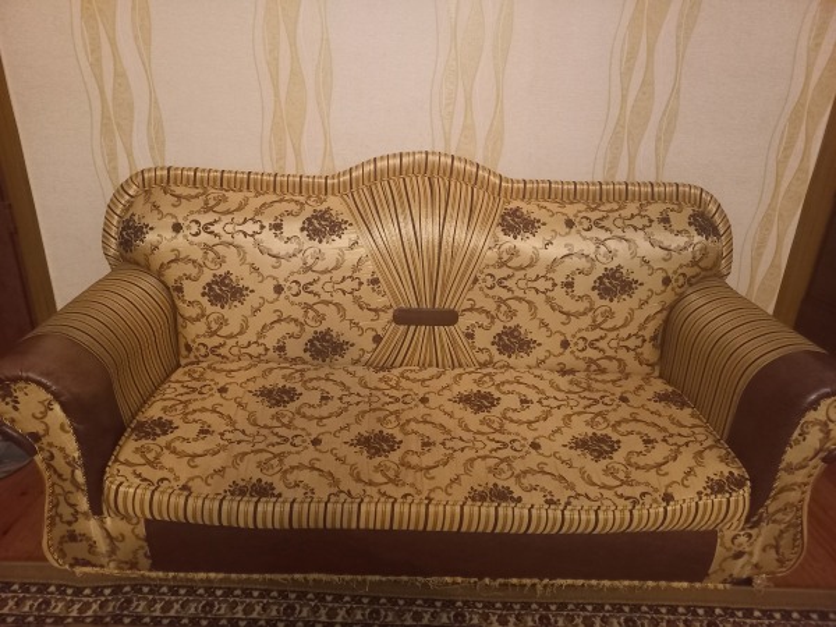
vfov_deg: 54.9
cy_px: 314
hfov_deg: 69.4
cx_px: 418
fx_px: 604
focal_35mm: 25
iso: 1250
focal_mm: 4.6
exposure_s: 1/20
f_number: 1.8
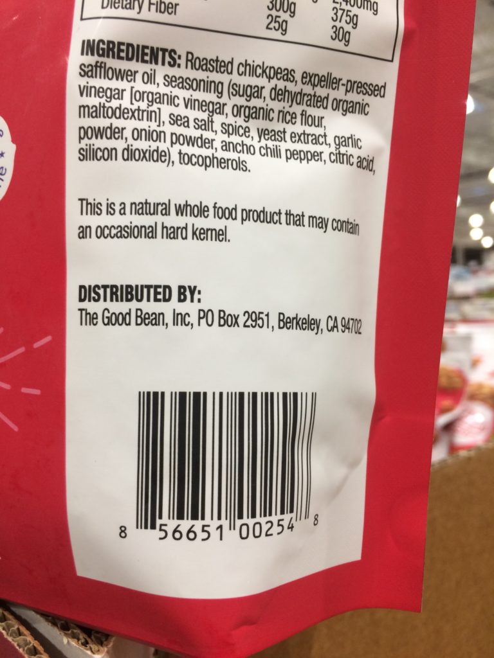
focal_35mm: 29
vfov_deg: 61.7
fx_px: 552
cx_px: 247
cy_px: 329
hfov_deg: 48.2
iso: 64
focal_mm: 4.15
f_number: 2.2
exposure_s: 1/30
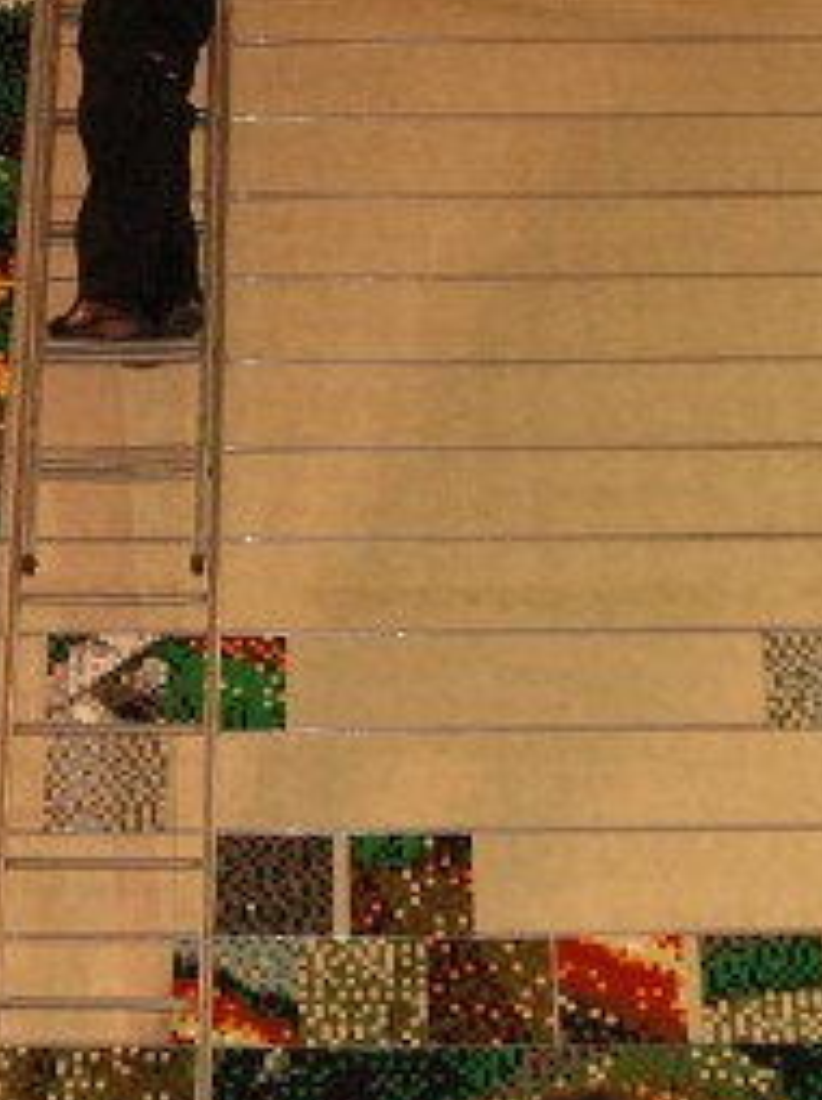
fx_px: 4060
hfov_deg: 11.5
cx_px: 234
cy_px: 630
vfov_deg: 15.4
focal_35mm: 128
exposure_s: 1/15
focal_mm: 22
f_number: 5
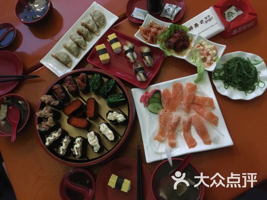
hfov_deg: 61.7
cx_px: 134
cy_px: 100
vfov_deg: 48.2
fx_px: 224
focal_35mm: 29
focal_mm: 4.15
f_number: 2.2
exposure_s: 1/17
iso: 400
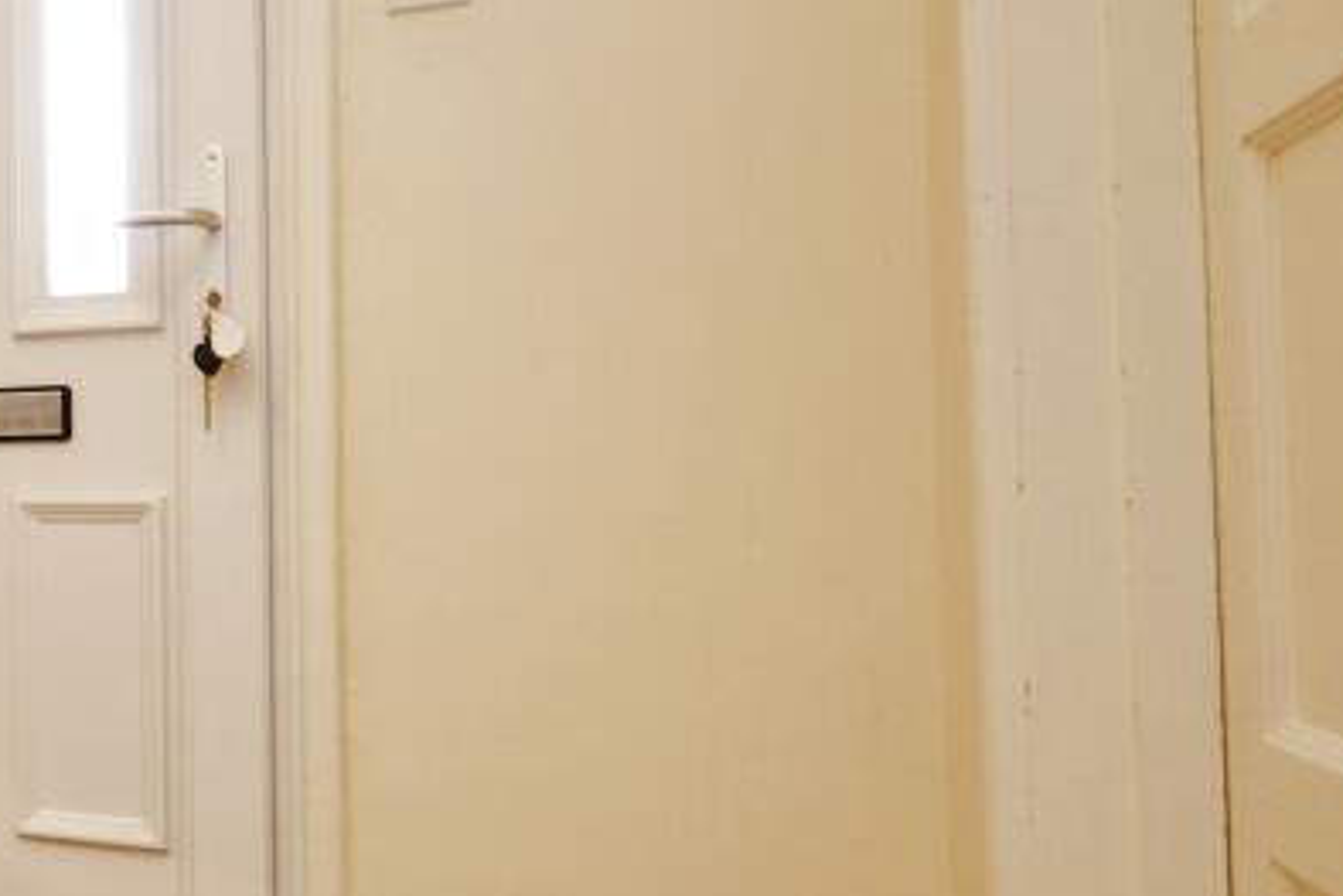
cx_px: -133
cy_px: 448
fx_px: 1455
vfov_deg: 34.2
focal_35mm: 39
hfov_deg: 40.2
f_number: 4
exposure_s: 1/60
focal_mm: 10
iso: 720
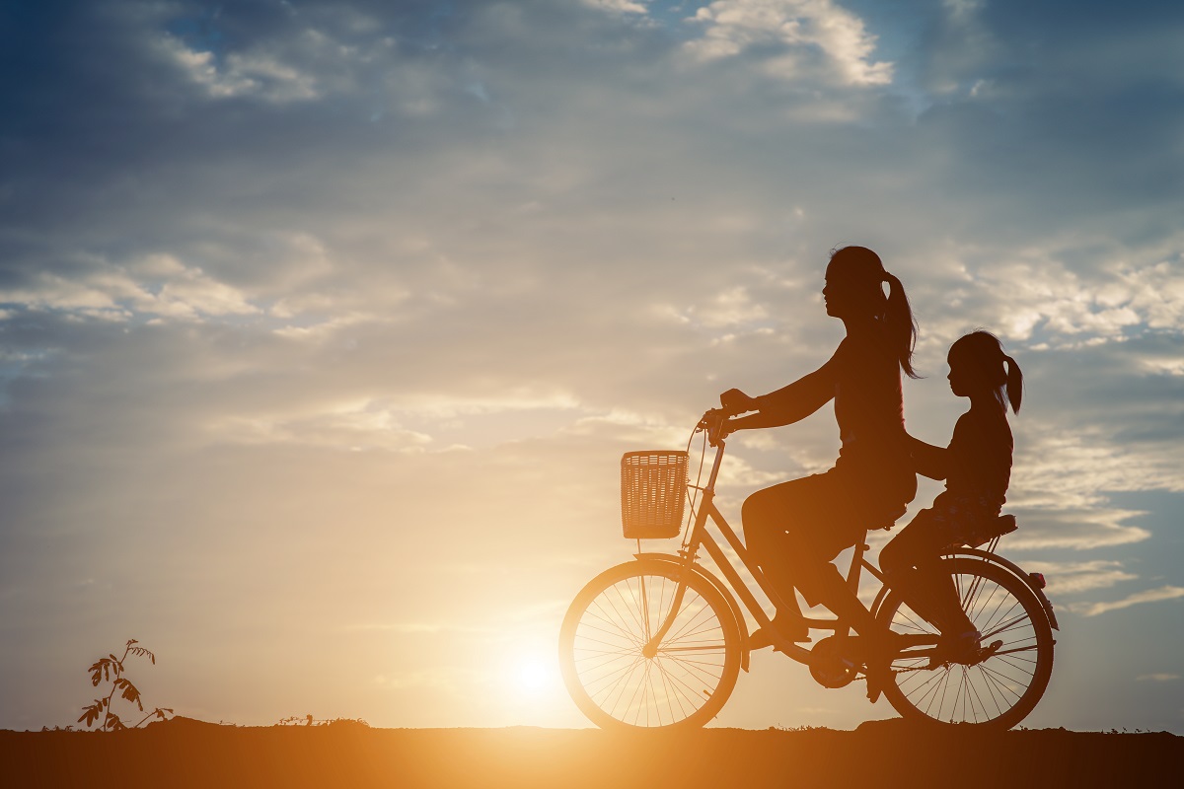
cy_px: 394
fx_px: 2795
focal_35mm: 85
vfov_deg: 16.1
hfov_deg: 23.9
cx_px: 592
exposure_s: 1/800
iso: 100
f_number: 6.3
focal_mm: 85
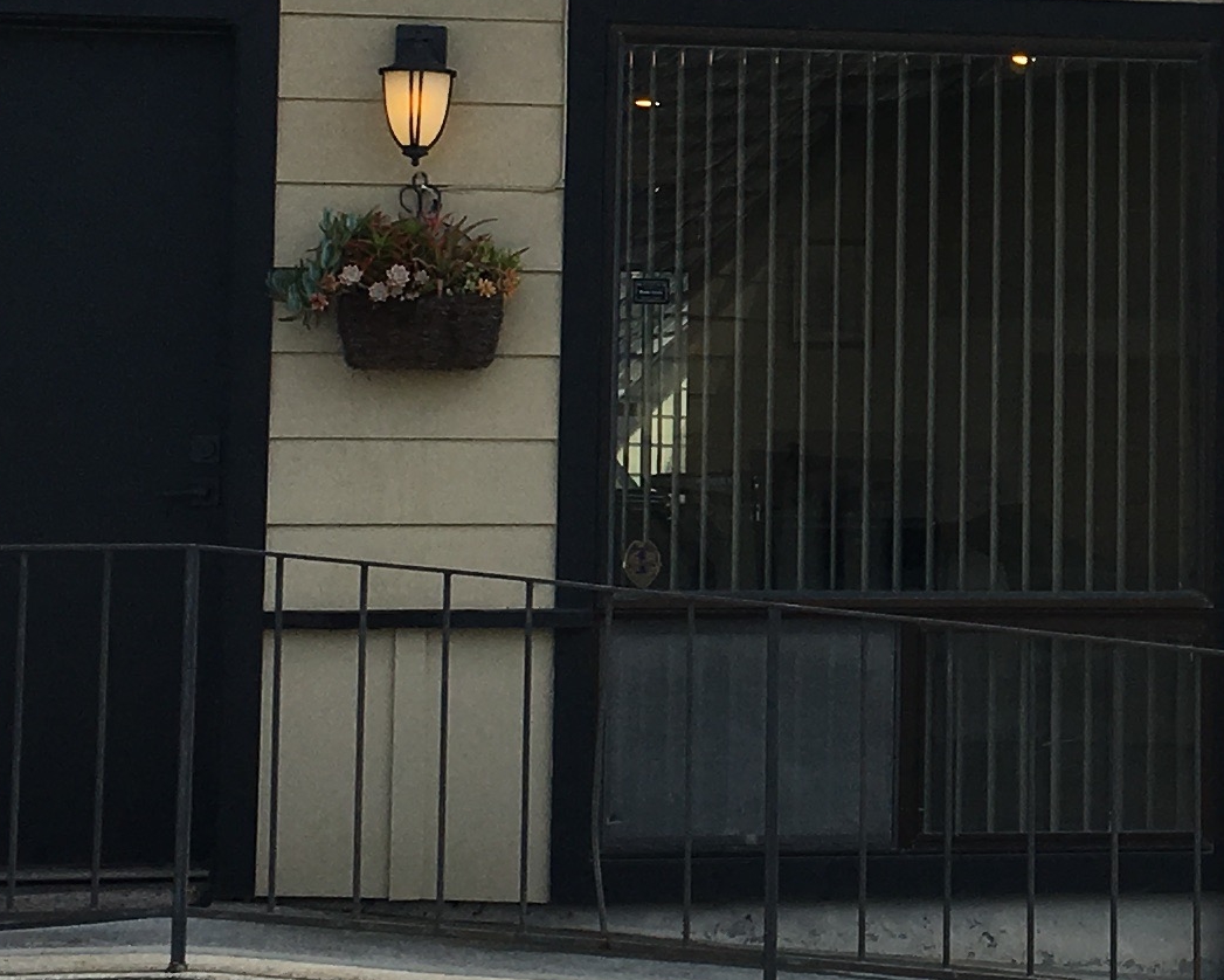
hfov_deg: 16.9
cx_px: 1441
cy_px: 237
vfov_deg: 14.1
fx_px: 3949
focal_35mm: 109
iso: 25
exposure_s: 1/1326
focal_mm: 4.15
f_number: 2.2
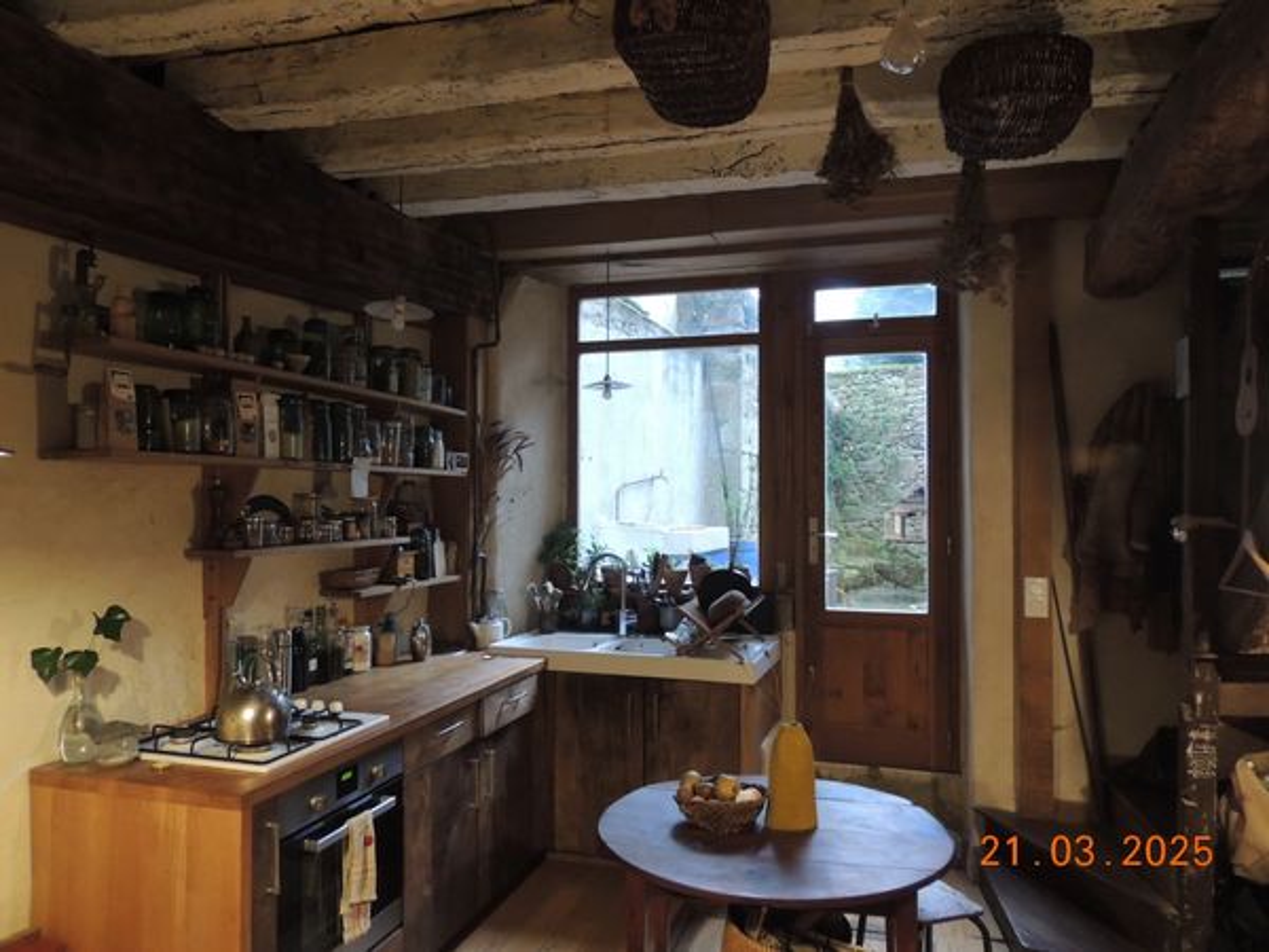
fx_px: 880
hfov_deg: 71.6
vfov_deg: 56.8
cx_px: 634
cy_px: 476
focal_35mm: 24
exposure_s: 1/15
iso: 560
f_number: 3
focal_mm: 4.3
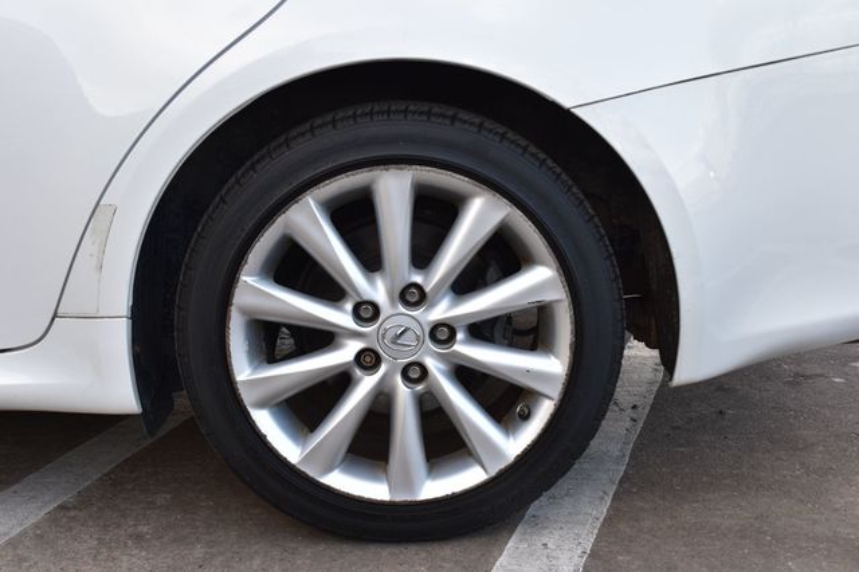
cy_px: 286
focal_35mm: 48
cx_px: 430
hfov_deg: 41.1
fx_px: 1145
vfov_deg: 28.0
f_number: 8
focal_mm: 32
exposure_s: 1/80
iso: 400
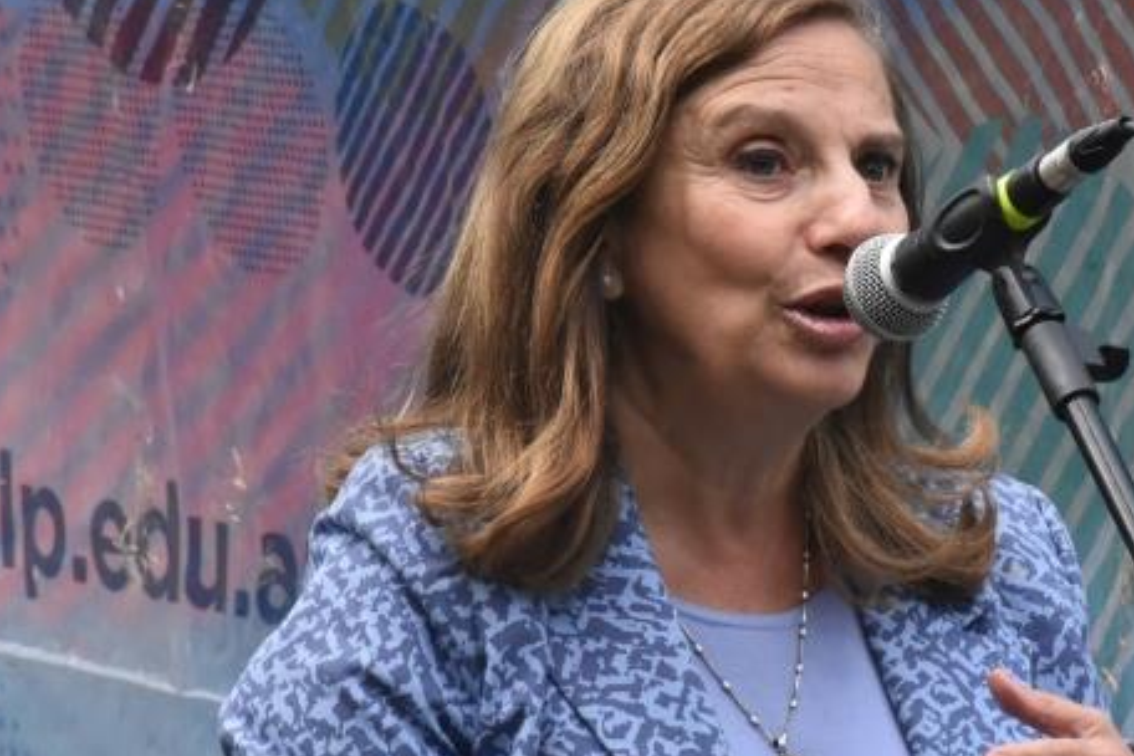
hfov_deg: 4.7
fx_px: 13796
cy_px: 419
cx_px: 803
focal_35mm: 438
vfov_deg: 3.1
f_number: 13
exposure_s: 1/640
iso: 1600
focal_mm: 130
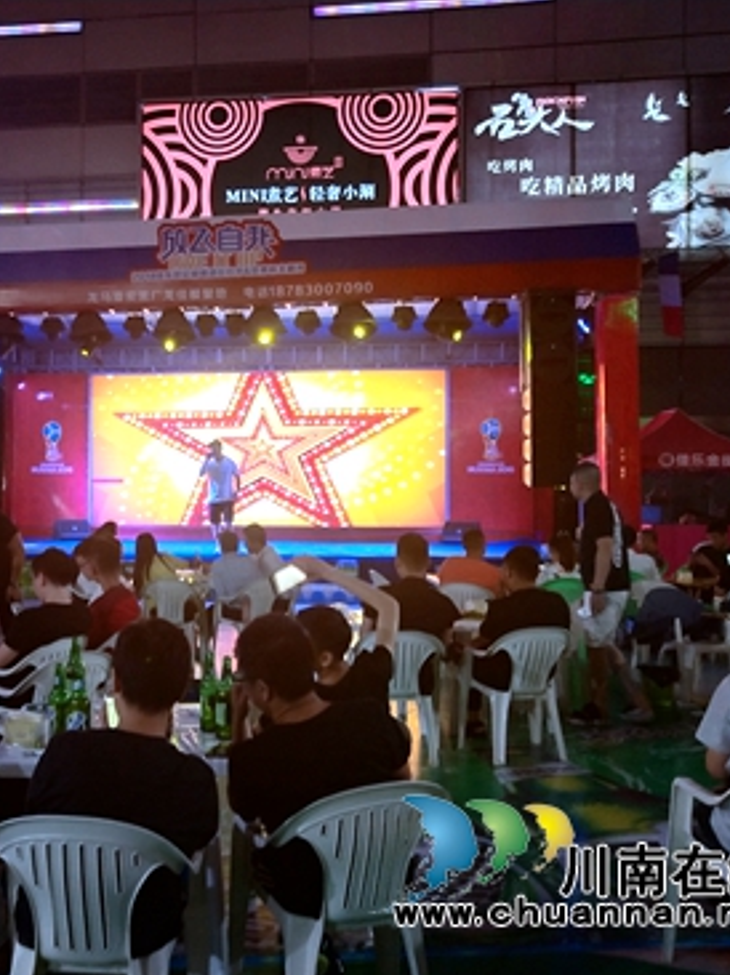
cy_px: 497
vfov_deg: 45.8
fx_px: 1154
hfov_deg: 34.6
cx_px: 210
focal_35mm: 41
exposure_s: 1/50
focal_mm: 3.95
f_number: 1.8
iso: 166
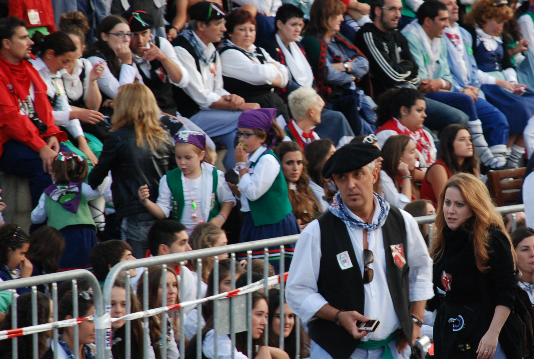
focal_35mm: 337
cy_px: 181
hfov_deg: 6.1
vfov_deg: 4.1
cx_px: 381
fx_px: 5007
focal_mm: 135
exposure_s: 1/100
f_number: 5.6
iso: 400
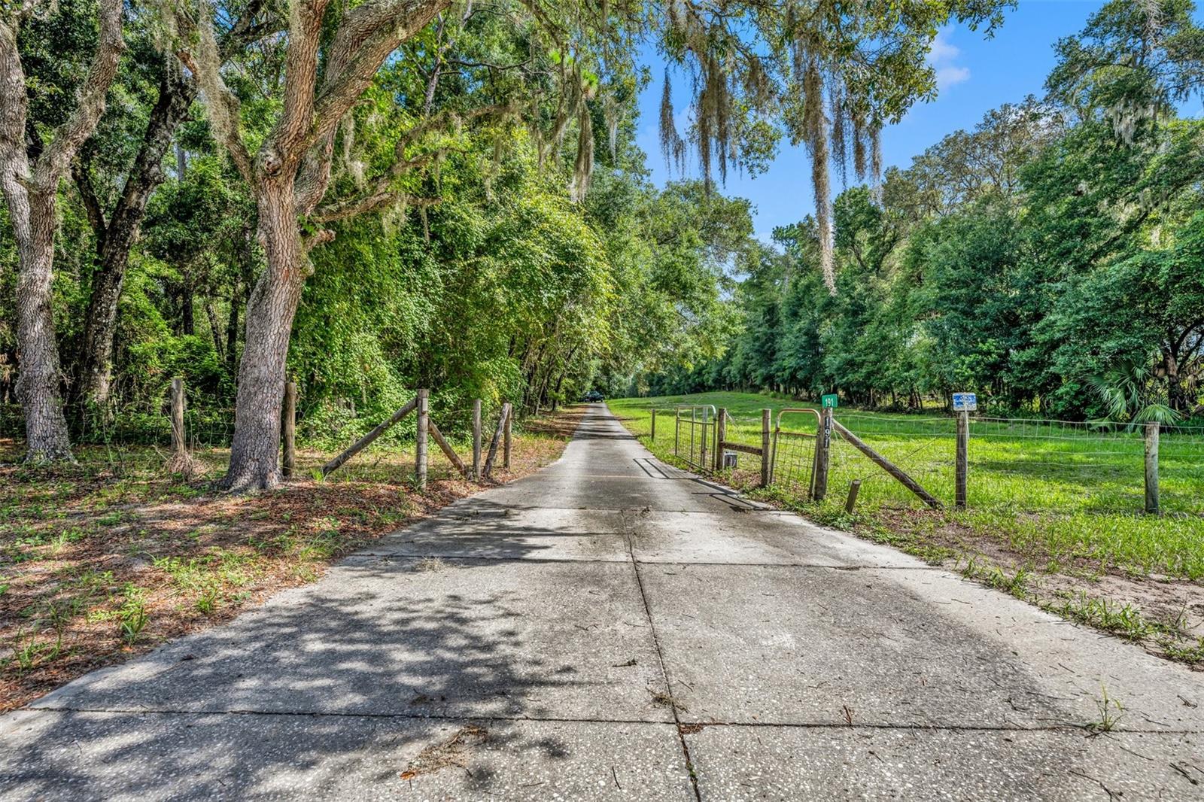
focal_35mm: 16
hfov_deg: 95.0
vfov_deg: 72.0
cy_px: 401
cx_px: 602
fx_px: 552
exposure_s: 1/320
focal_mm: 16.5
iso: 100
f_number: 6.3
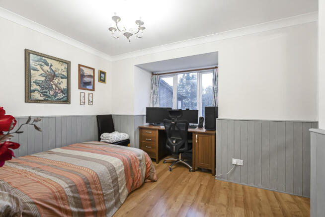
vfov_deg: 73.8
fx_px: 145
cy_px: 108
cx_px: 162
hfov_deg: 96.7
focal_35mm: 16
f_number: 4.5
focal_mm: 16
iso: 400
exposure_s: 1/15
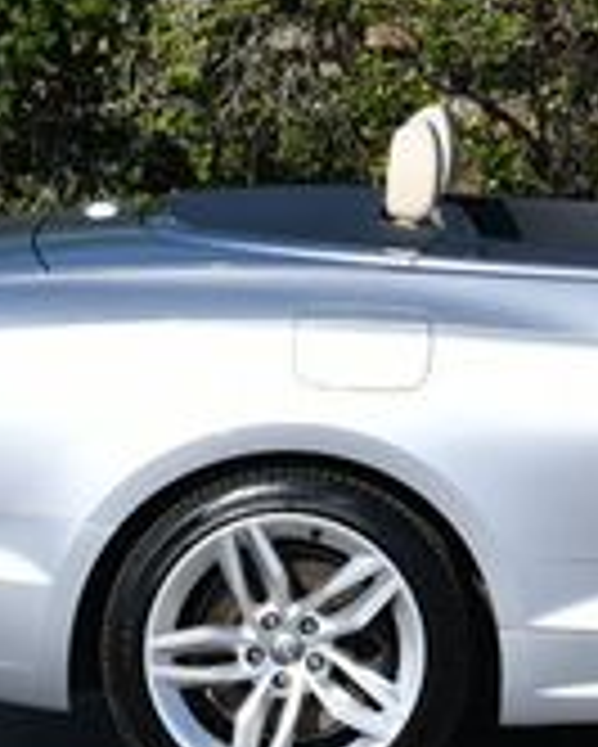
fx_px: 5614
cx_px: 1003
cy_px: 40
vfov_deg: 7.6
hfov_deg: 6.0
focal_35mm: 254
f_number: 9
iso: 100
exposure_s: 1/320
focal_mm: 35
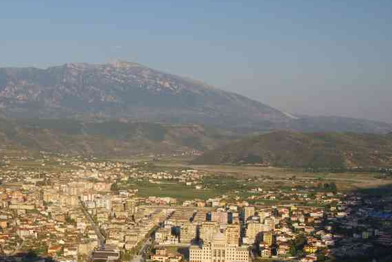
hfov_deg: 27.9
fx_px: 769
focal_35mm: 71
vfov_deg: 19.1
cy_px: 204
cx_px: 64
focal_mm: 26.9
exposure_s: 1/60
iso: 200
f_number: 11
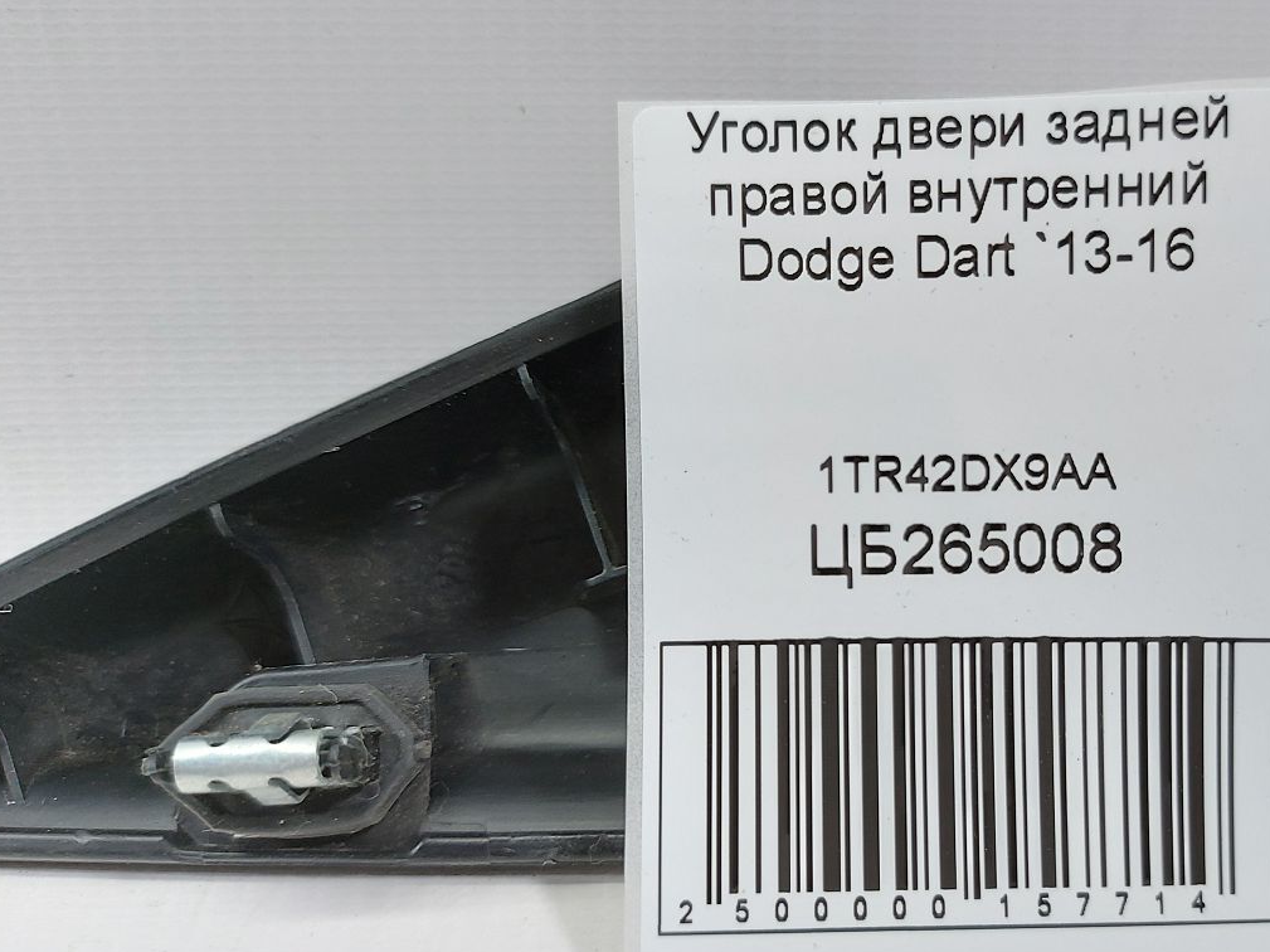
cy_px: 514
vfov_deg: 42.9
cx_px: 860
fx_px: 1210
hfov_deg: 54.1
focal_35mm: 33
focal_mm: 5.23
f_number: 1.8
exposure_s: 1/50
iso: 100
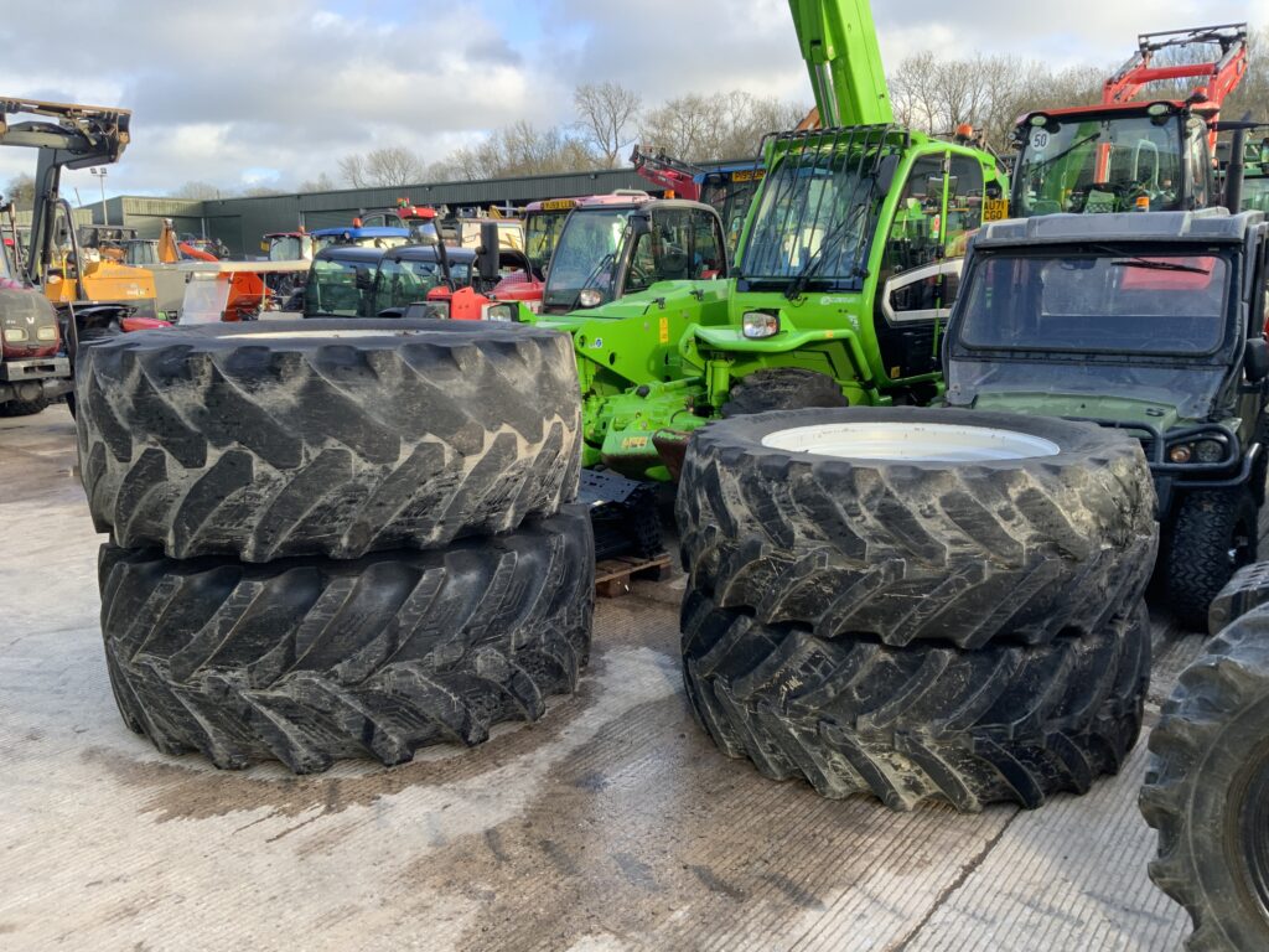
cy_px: 476
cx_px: 634
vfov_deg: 48.2
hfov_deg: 61.7
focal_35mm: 29
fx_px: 1063
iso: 20
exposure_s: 1/122
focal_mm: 3
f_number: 1.8
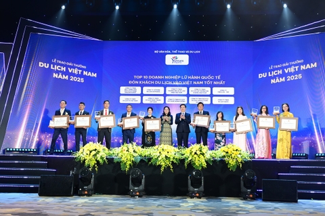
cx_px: 162
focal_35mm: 41
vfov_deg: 32.6
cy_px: 108
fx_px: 370
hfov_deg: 47.4
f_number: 5
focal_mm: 41
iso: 1250
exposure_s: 1/160
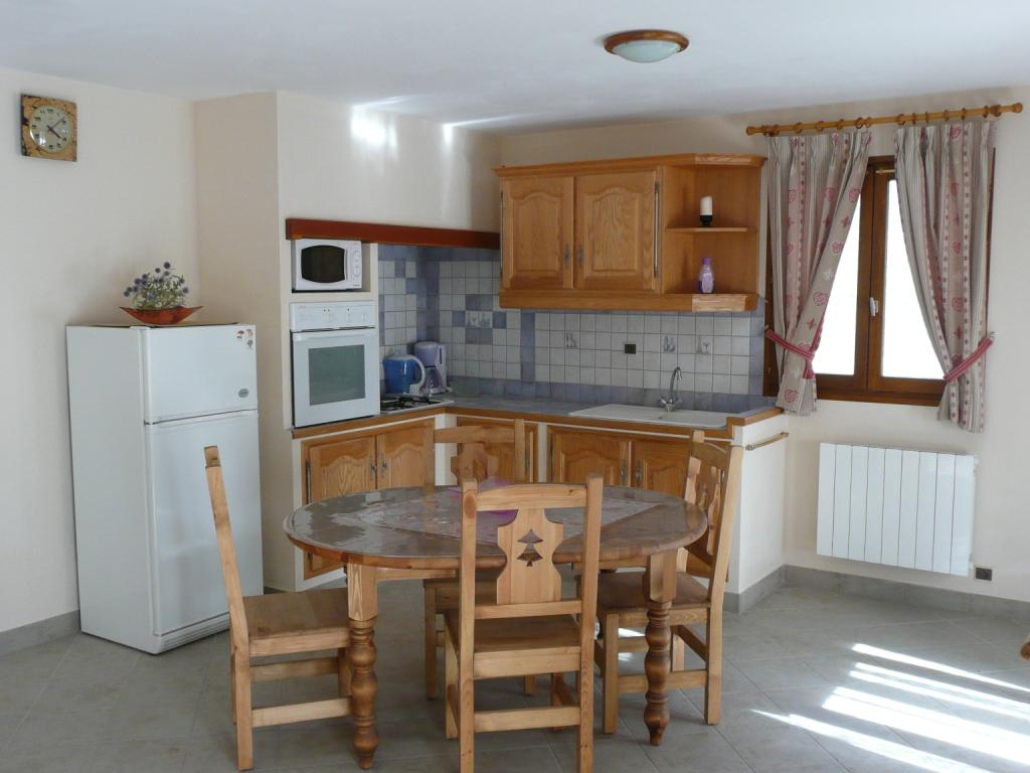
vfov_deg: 41.8
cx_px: 515
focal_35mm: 34
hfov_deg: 54.0
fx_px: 1012
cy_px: 386
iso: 200
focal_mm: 5.5
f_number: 3.6
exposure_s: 1/30
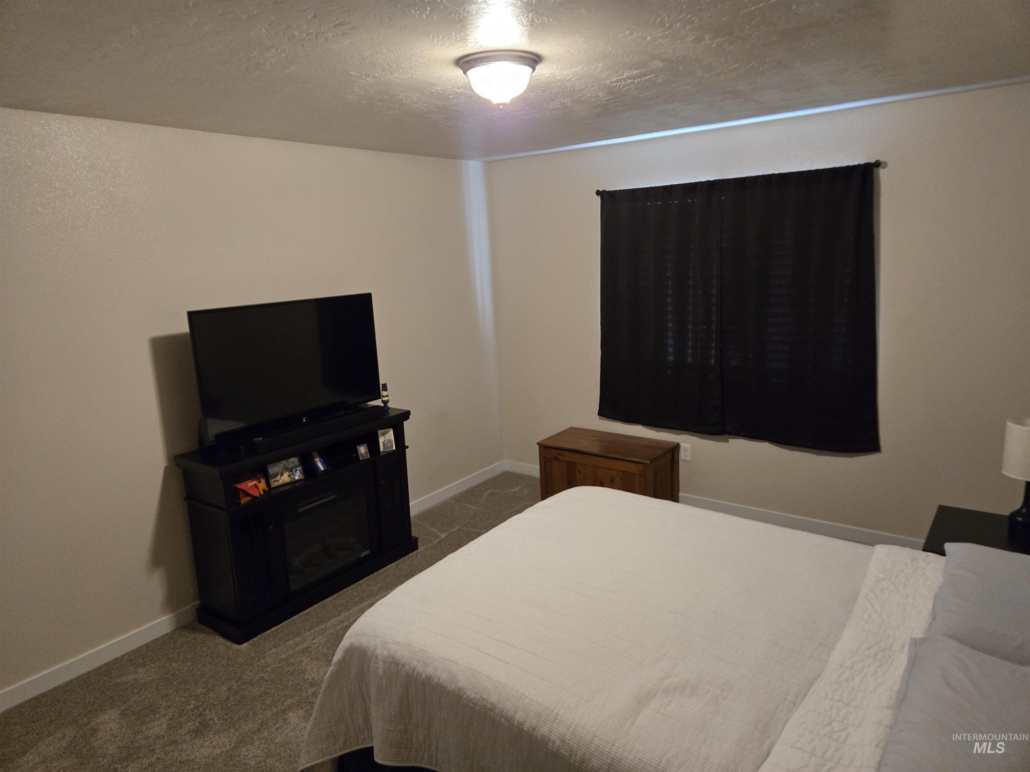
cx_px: 515
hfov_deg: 73.9
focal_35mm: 23
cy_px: 386
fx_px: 684
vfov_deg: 58.9
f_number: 1.8
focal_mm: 5.4
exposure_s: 1/120
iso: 800
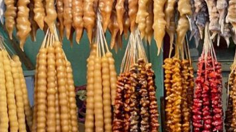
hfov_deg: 24.4
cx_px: 250
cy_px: 126
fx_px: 513
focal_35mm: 82
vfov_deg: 14.5
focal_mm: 4.2
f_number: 1.6
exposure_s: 1/50
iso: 160
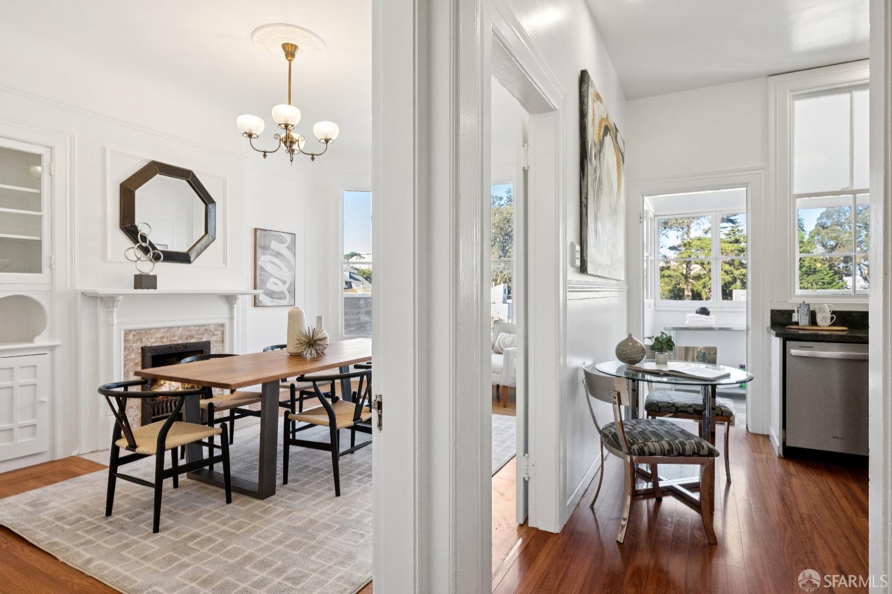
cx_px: 446
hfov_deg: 85.4
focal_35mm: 20
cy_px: 297
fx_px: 483
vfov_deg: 63.2
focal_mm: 19.5
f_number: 8
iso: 125
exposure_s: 1/25
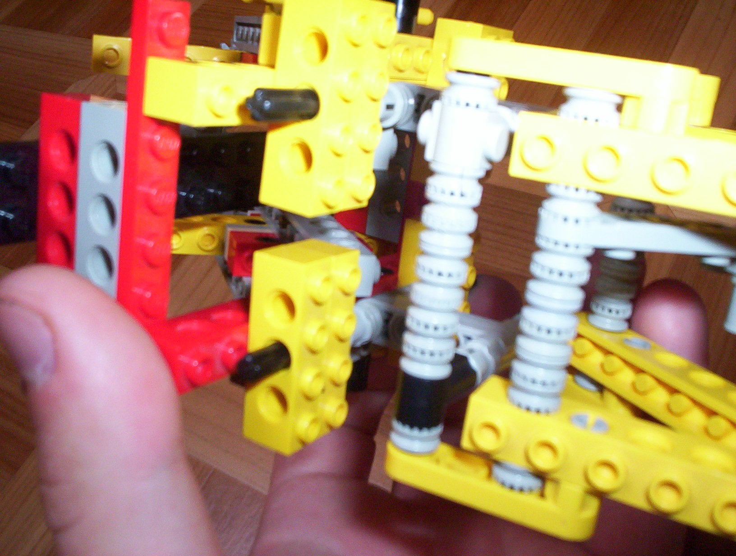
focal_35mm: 38
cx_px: 368
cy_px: 278
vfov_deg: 37.9
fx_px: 810
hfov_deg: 48.9
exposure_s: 1/60
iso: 140
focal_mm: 4.99
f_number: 4.5
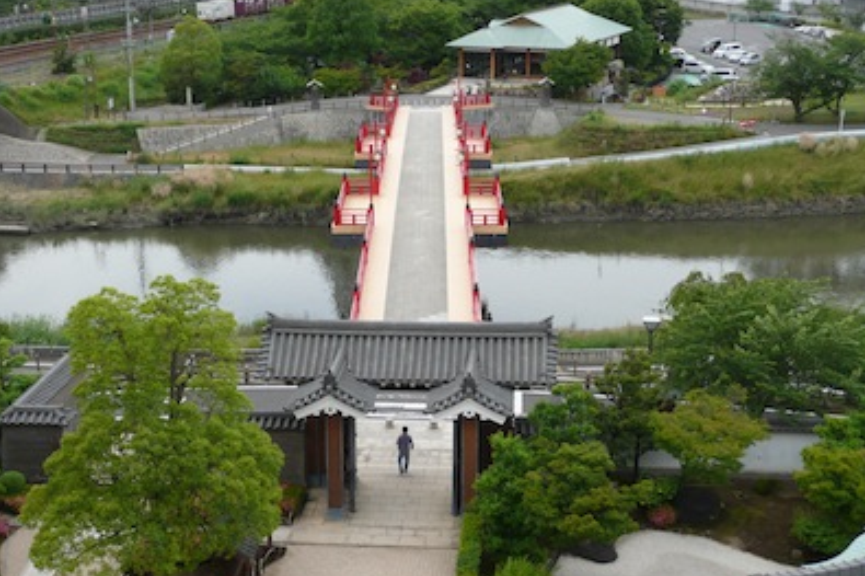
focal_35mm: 58
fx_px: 1393
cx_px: 429
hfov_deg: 34.5
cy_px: 269
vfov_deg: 23.4
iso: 100
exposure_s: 1/320
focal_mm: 9.1
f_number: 4.3
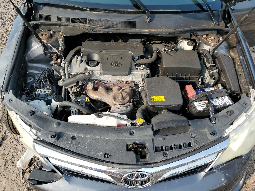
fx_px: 192
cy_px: 96
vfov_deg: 53.1
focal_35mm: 26
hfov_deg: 67.3
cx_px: 128
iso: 50
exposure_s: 1/1000
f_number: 1.5
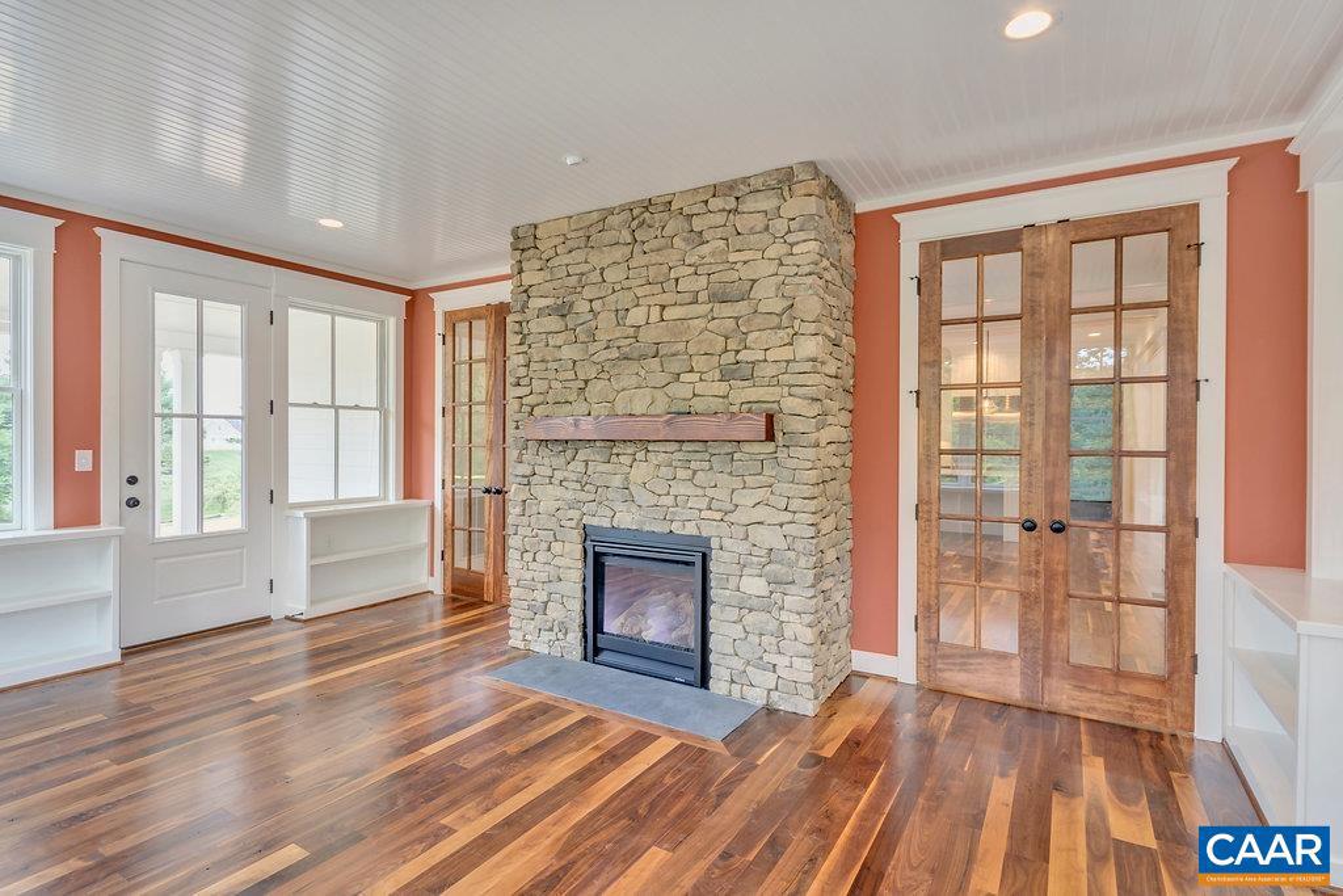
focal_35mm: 16
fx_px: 616
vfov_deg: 72.1
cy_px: 448
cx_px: 672
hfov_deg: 95.0
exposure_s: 1/10
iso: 400
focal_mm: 11
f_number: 9
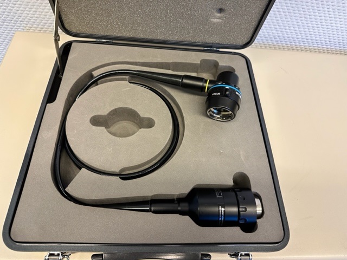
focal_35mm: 24
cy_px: 130
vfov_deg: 56.8
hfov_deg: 71.6
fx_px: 241
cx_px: 174
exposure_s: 1/100
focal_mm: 6.86
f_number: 1.78
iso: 100
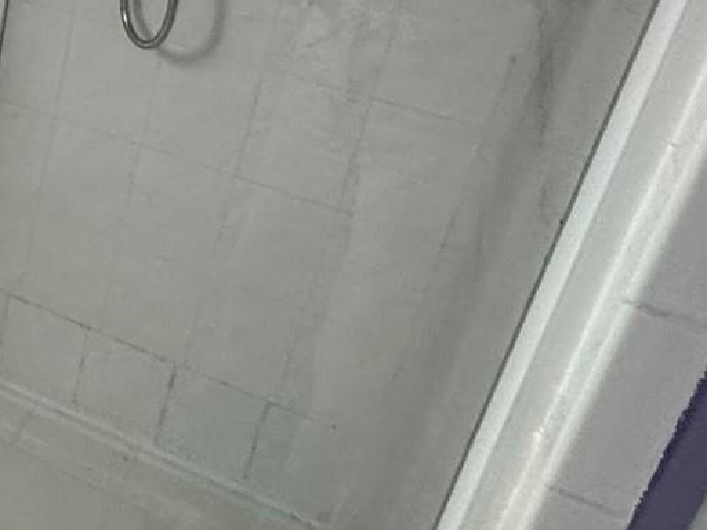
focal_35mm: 56
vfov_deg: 24.6
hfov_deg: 27.0
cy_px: -26
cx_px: -280
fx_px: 1144
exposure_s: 1/60
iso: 400
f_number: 2.2
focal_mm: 2.22
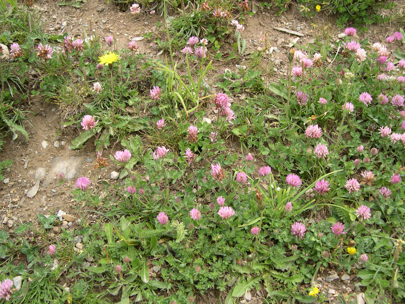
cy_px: 152
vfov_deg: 37.7
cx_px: 202
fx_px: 445
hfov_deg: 49.0
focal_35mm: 38
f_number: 2.8
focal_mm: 8
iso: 100
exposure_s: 1/385
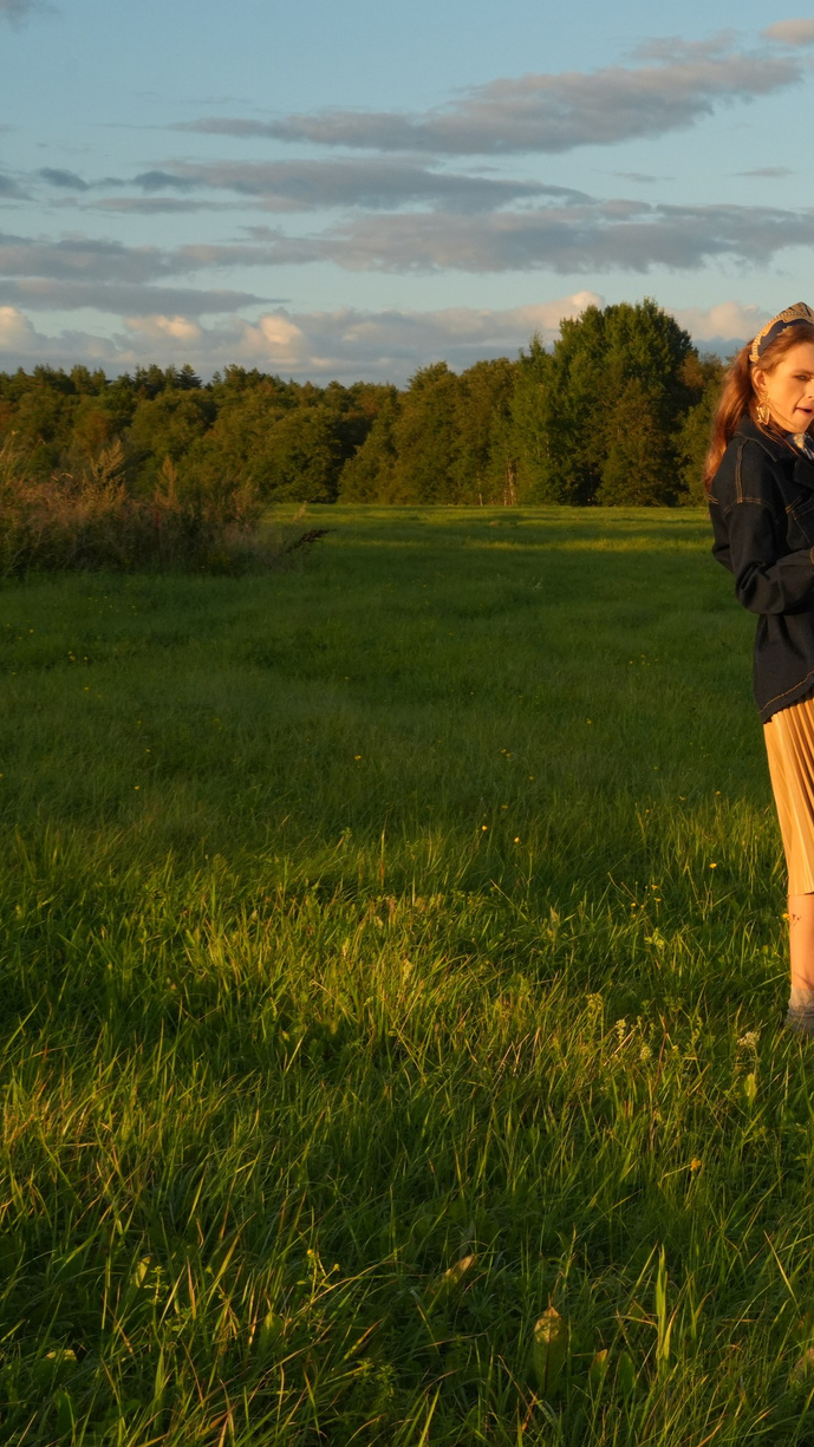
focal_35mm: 81
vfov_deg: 26.2
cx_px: 1402
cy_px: 751
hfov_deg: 13.6
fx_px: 3108
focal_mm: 37
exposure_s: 1/200
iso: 500
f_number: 13
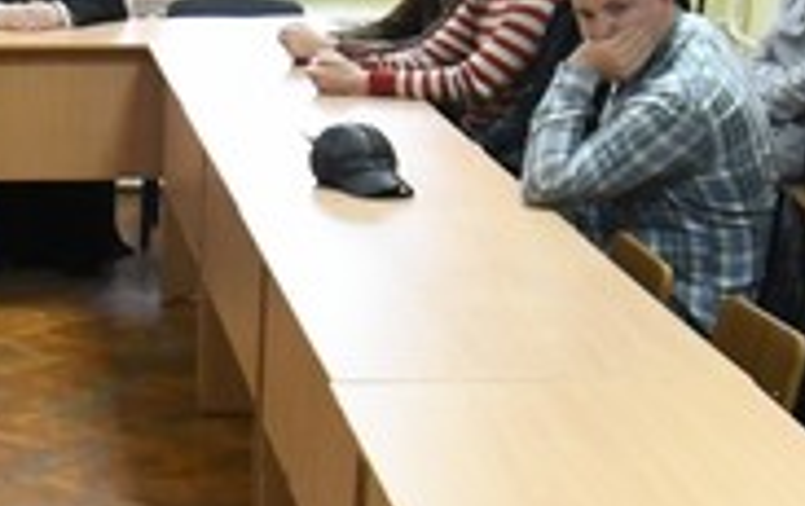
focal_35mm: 100
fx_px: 2197
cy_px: 312
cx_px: -66
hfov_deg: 19.9
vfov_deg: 13.1
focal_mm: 10
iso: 1600
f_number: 4.5
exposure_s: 1/40
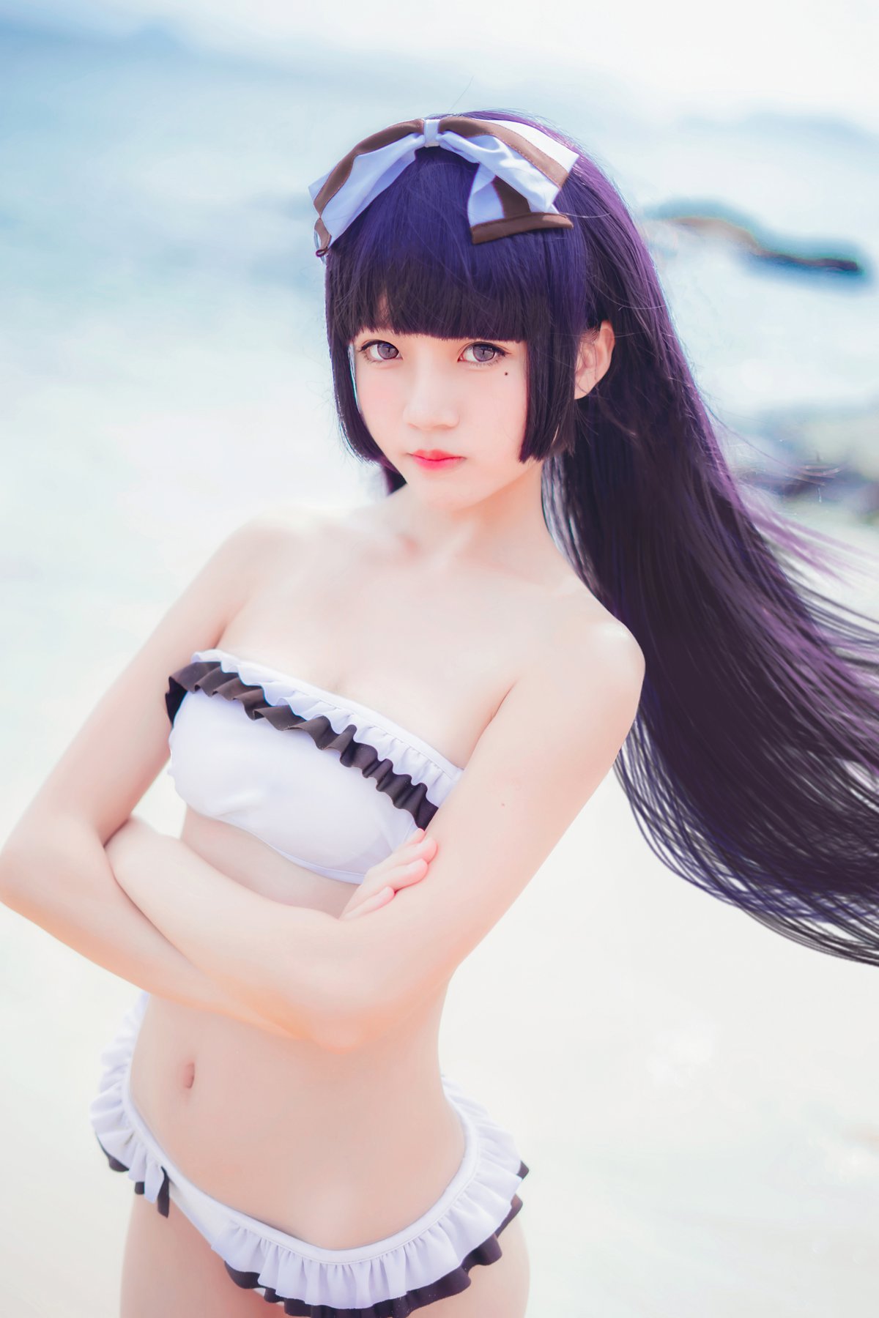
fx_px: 1831
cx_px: 440
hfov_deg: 27.0
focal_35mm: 50
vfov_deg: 39.6
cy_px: 659
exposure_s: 1/2000
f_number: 1.8
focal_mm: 50
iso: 100
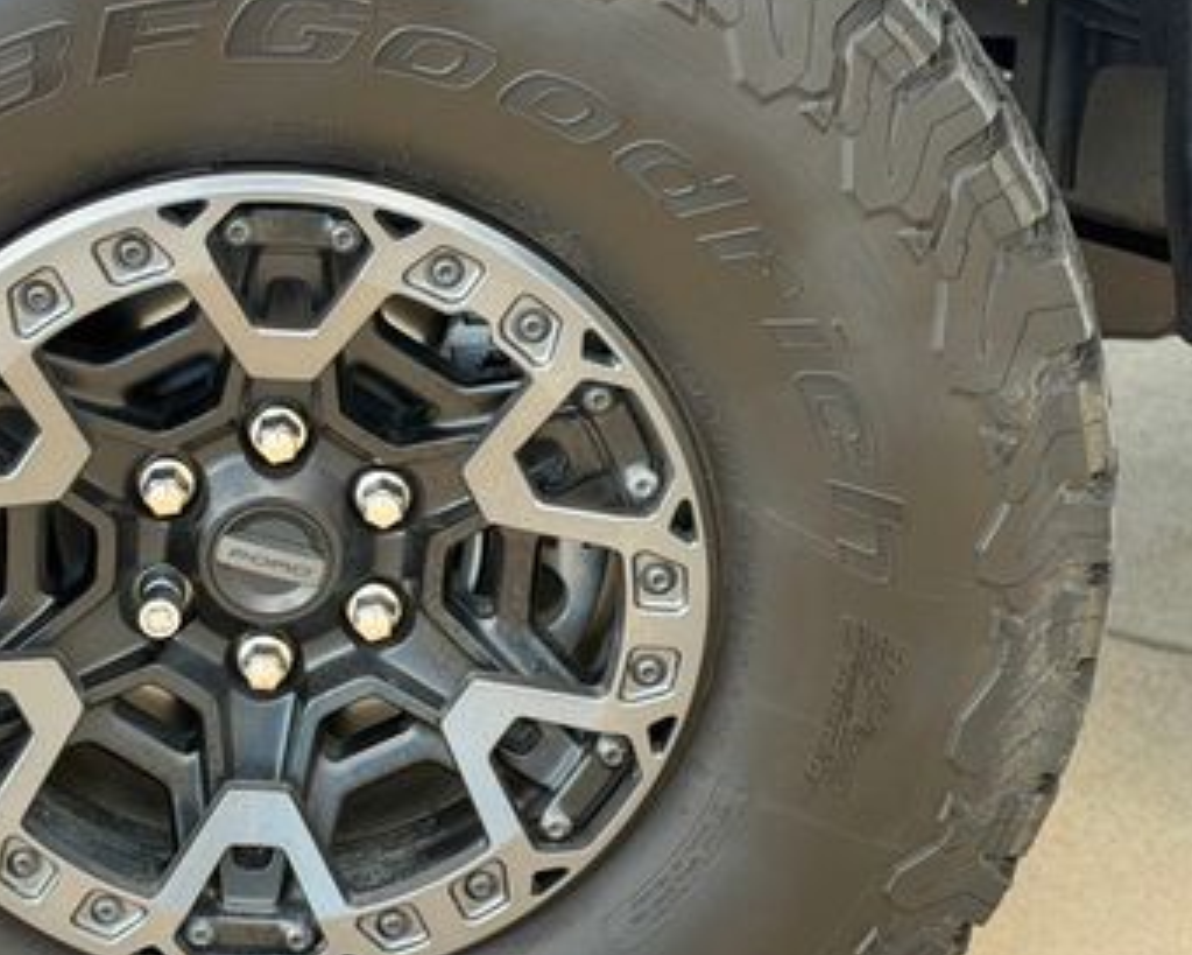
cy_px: 507
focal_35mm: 88
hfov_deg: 21.6
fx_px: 3105
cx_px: 357
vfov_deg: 17.5
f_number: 1.78
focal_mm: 6.76
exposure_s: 1/306
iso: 80
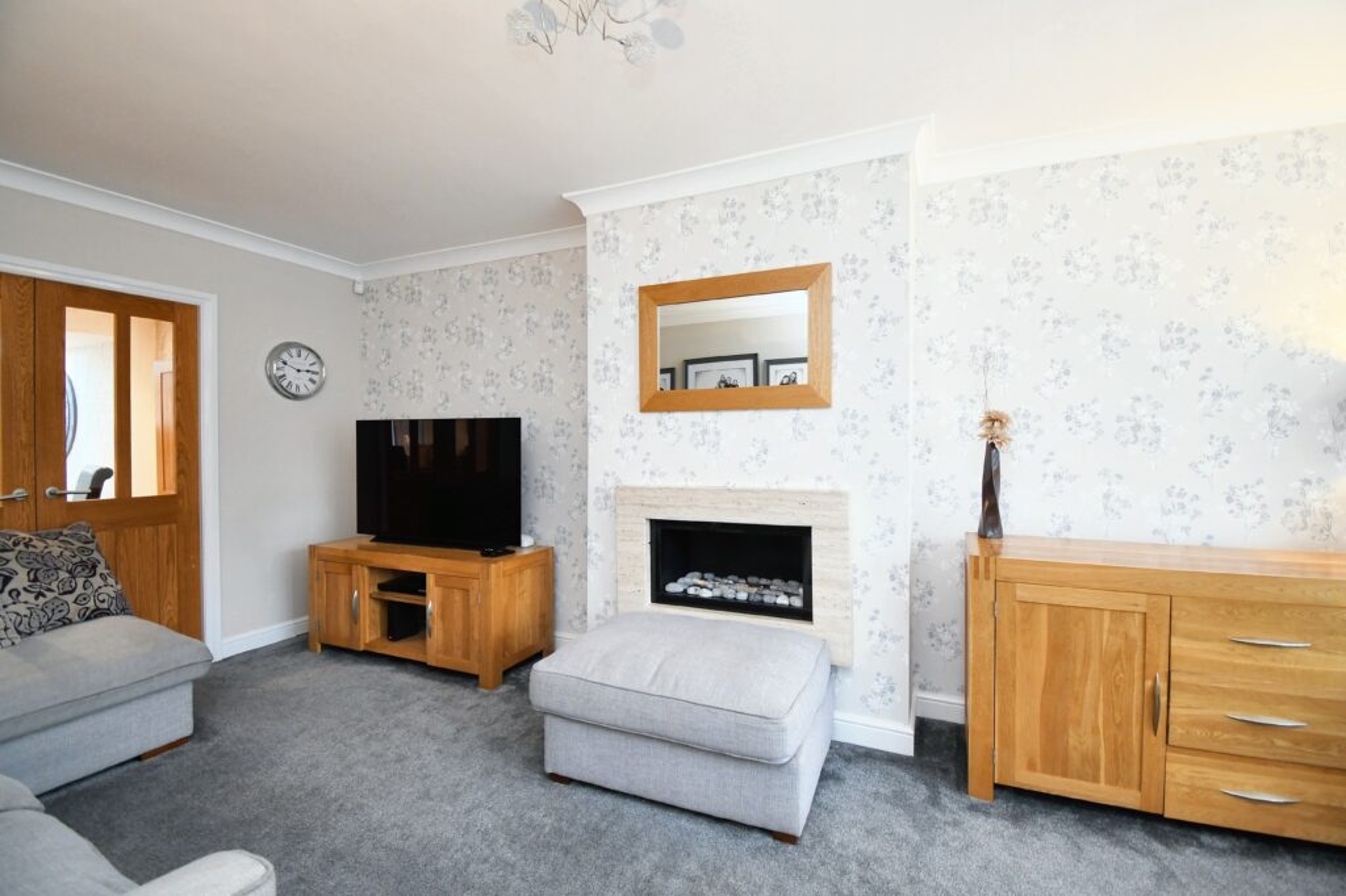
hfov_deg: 100.4
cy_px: 448
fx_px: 561
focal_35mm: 15
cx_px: 673
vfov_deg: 77.3
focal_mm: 10
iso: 560
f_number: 4.5
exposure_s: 1/13
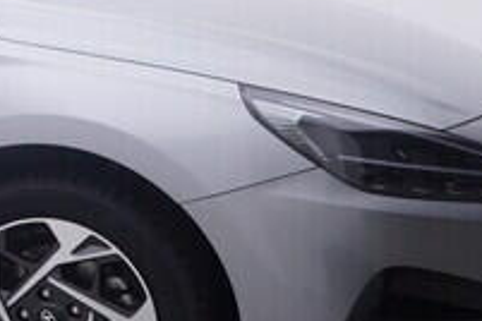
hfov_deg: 15.0
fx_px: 1534
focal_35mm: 115
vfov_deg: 11.9
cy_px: 72
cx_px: -441
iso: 200
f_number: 5
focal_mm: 15
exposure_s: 1/80
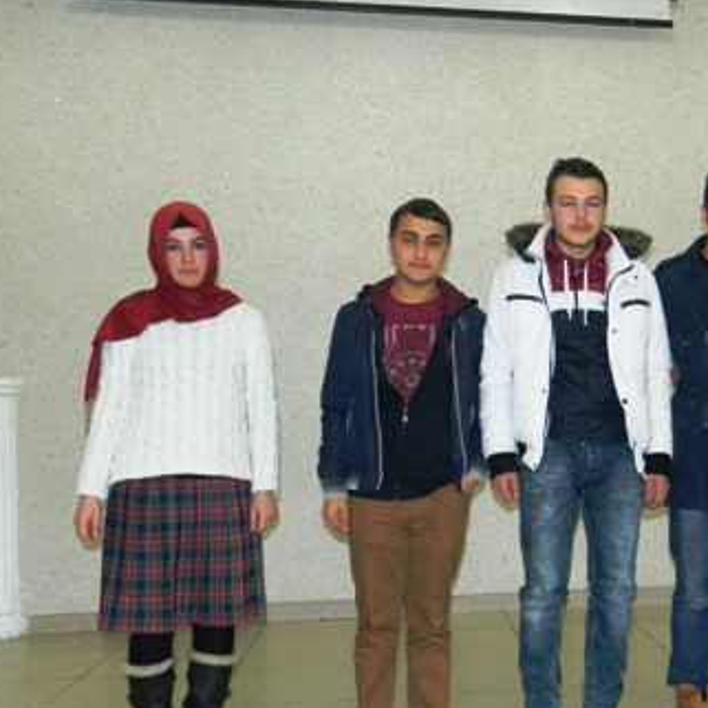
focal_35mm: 44
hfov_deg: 36.8
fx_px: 1018
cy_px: 419
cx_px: 584
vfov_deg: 38.2
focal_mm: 4.5
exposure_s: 1/30
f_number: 3.1
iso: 220
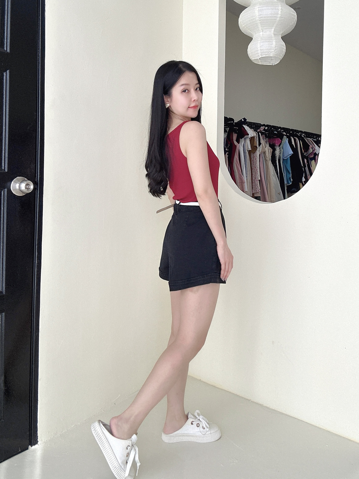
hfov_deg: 58.9
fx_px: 318
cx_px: 180
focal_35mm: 23
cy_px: 240
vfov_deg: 73.9
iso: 64
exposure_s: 1/121
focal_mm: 2.69
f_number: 1.9
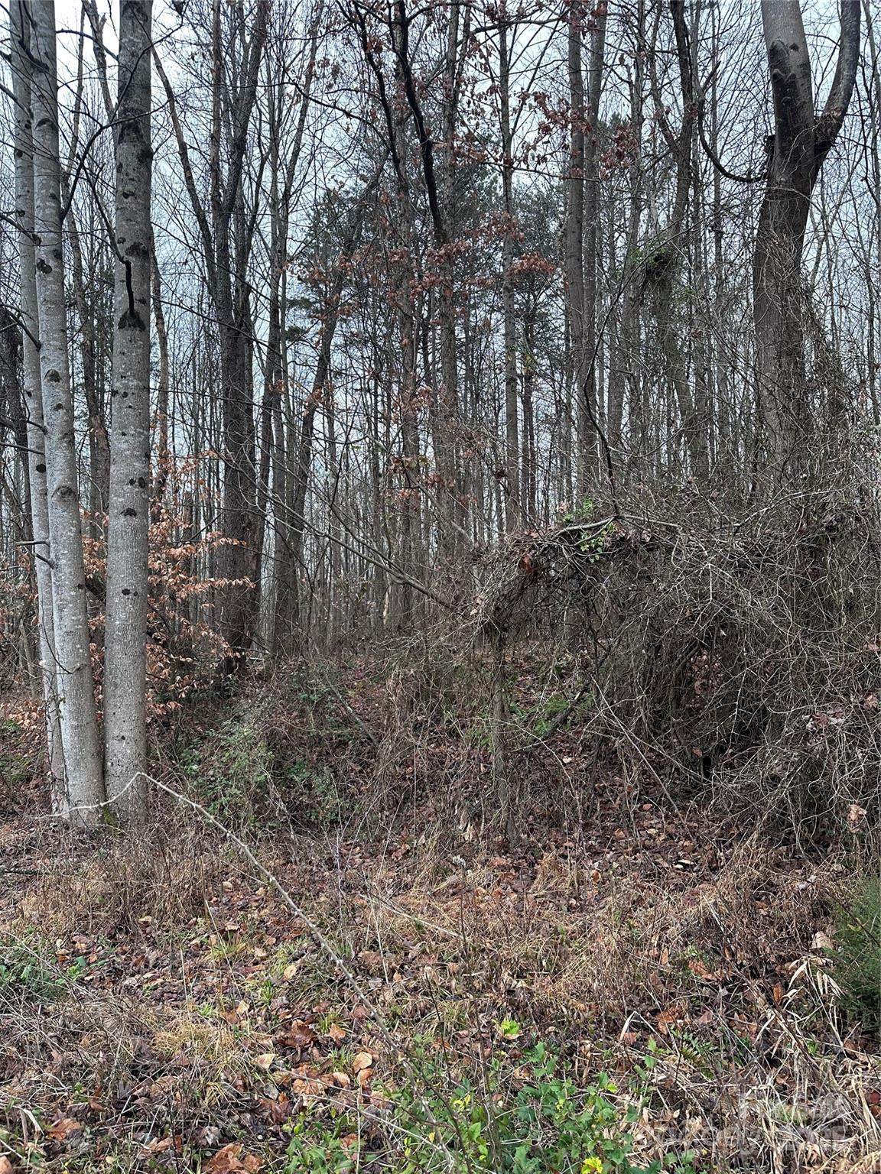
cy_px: 587
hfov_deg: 56.8
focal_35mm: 24
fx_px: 814
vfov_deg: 71.6
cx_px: 440
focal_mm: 6.86
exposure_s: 1/121
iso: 125
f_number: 1.78
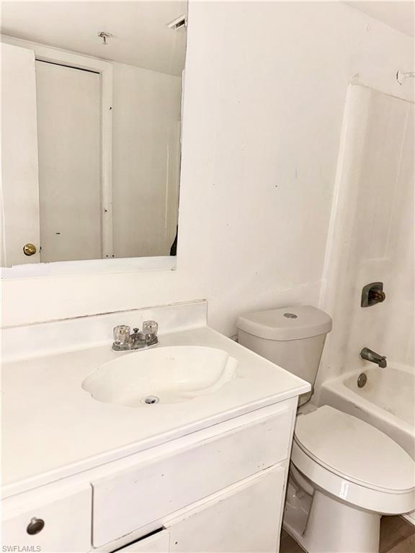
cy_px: 276
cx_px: 208
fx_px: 384
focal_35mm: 24
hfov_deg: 56.8
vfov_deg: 71.6
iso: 100
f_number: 1.78
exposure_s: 1/36
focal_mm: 6.76
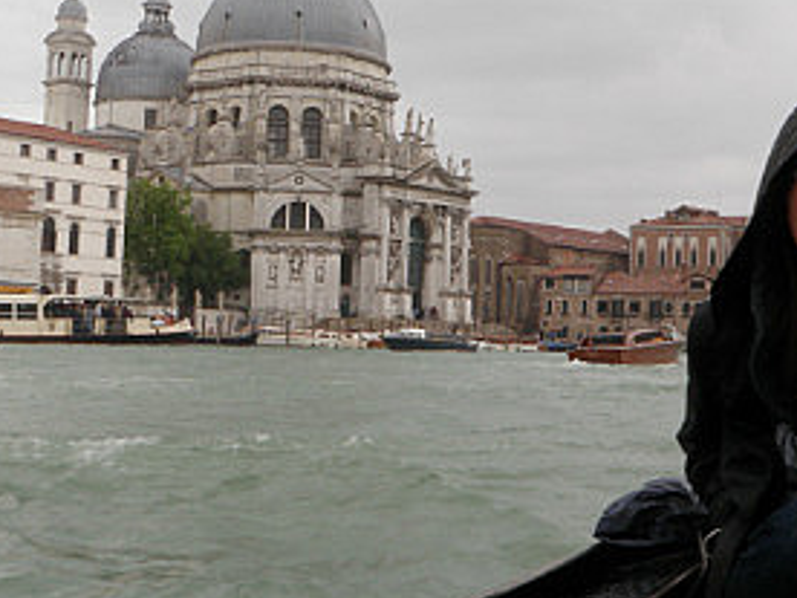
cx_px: 471
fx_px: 1497
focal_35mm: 65
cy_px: 214
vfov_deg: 22.5
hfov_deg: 29.8
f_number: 5
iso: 50
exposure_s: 1/60
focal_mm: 5
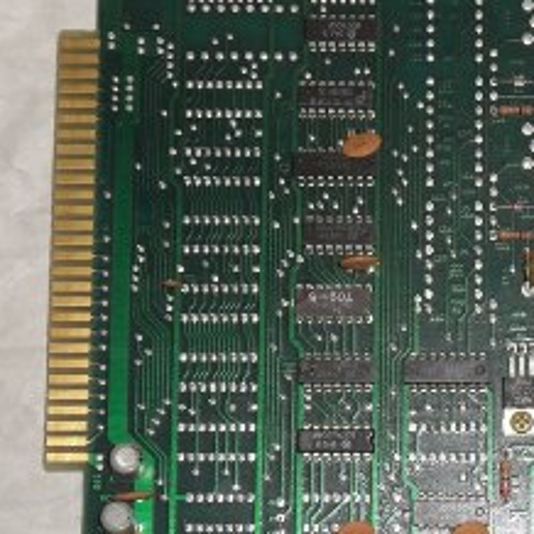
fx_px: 2566
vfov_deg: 11.9
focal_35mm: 147
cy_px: 245
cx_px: 500
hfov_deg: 11.8
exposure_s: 1/60
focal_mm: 14.4
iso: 240
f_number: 12.9
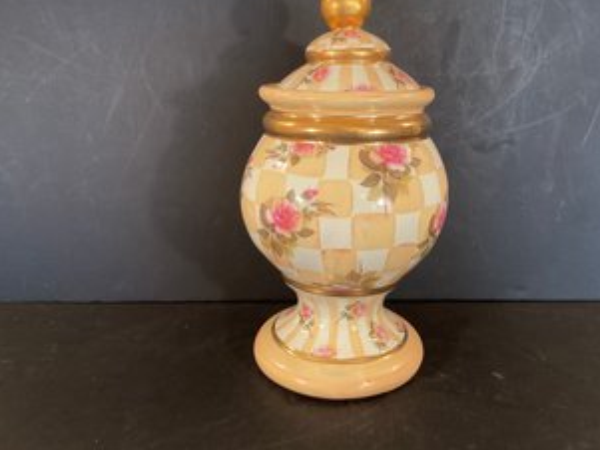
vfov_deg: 42.9
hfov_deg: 55.2
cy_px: 202
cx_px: 336
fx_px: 572
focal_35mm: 33
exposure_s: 1/60
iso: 160
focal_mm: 3
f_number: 1.8
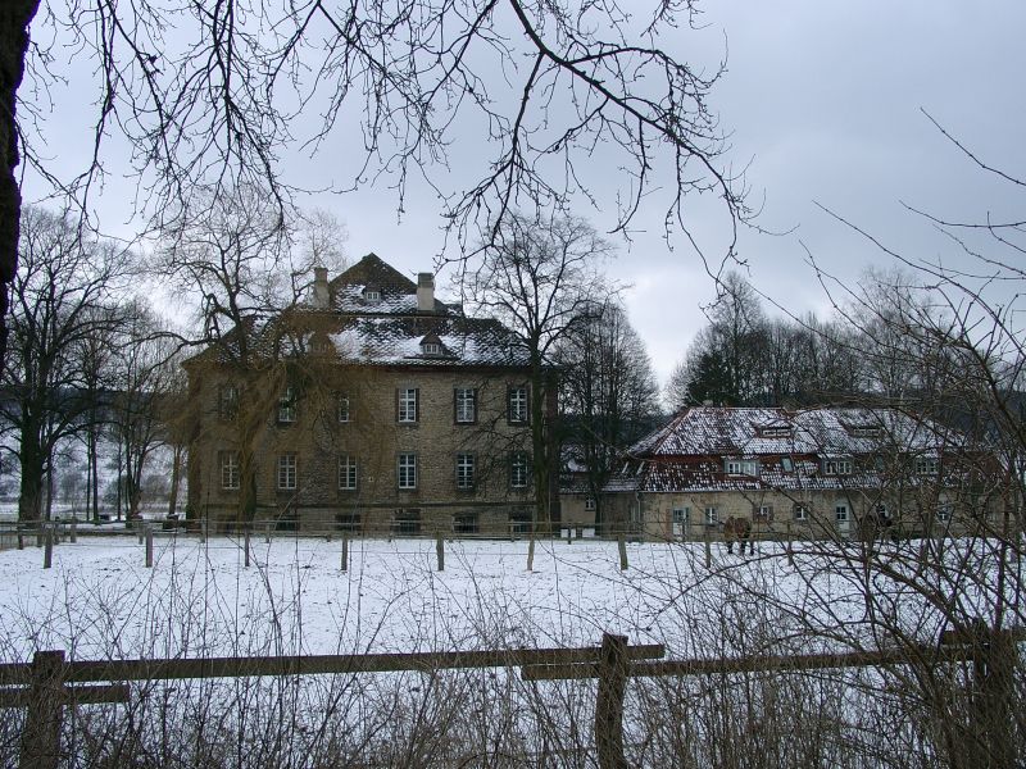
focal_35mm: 34
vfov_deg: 41.8
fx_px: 1008
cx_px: 513
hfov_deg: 54.0
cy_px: 384
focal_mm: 7.13
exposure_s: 1/210
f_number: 4
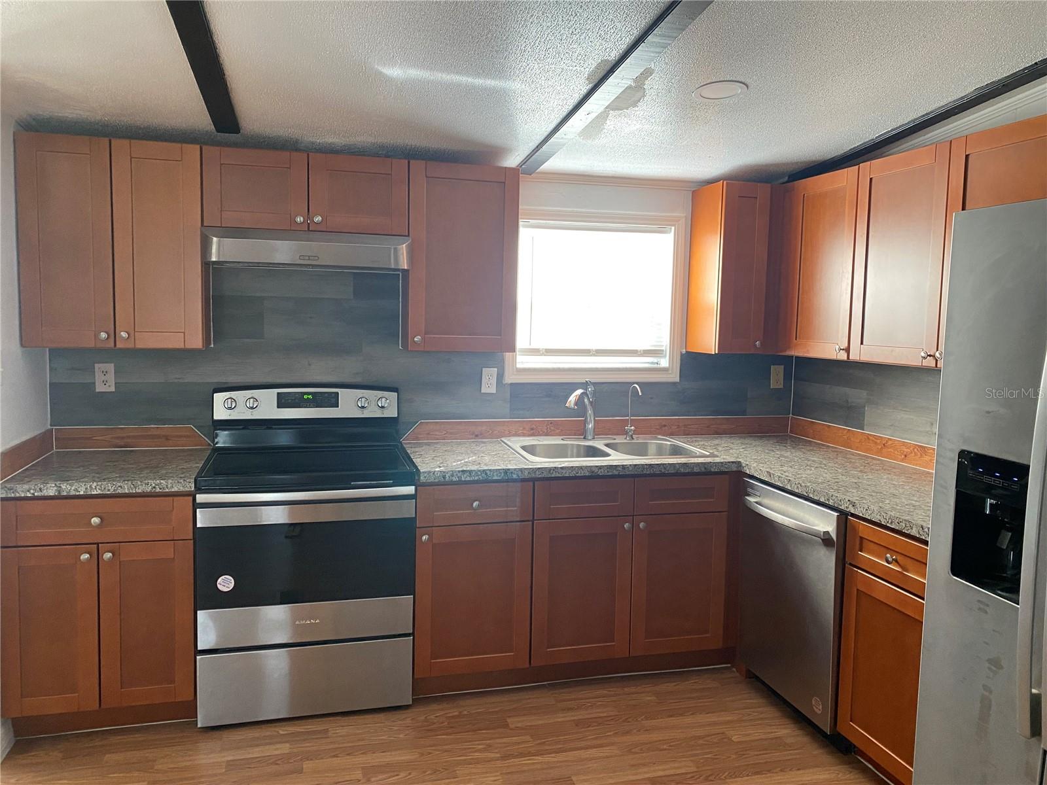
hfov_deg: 67.3
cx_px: 524
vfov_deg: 53.1
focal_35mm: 26
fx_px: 786
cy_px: 392
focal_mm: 4.25
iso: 125
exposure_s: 1/73
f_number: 1.8
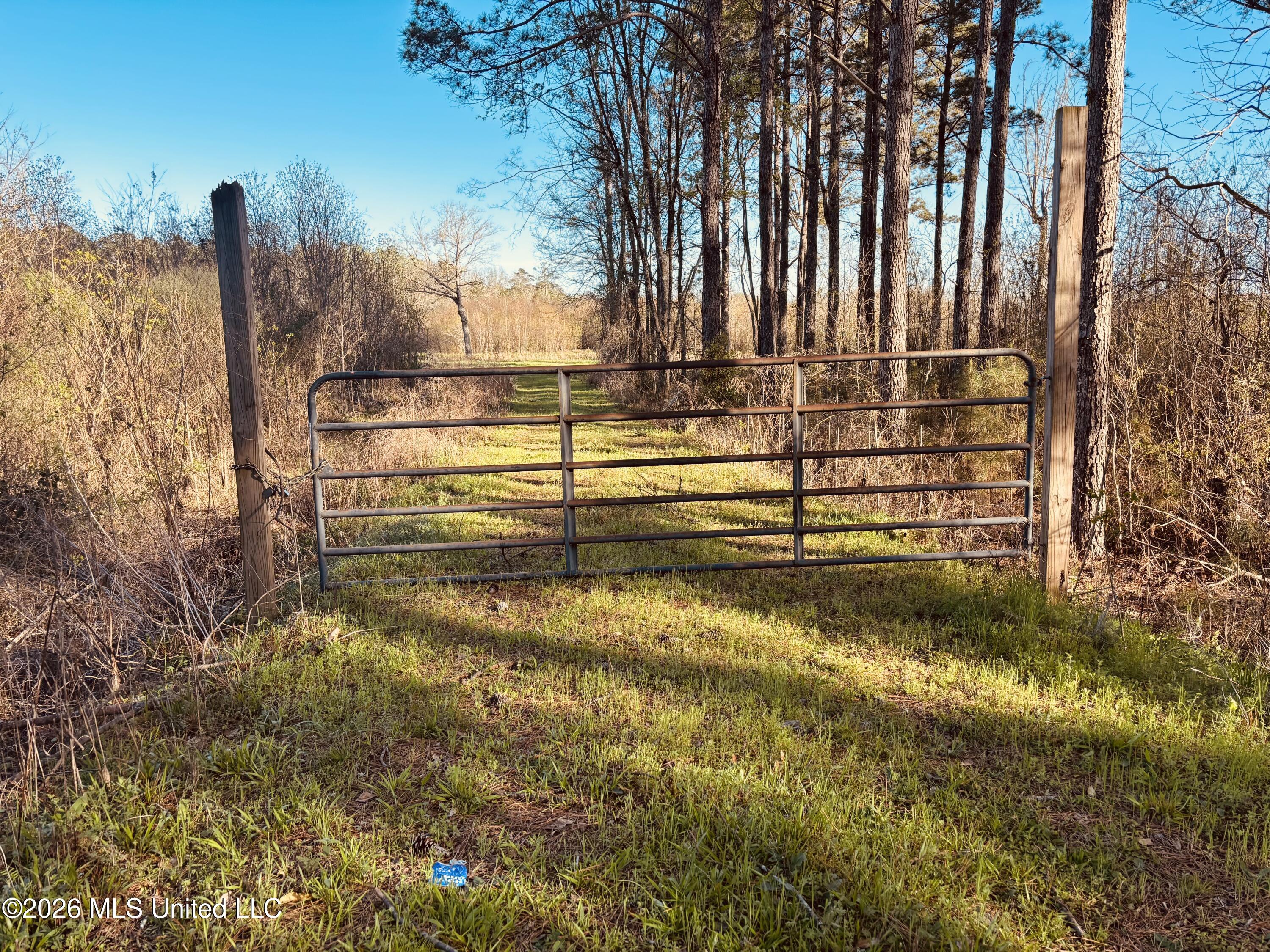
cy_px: 476
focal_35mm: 26
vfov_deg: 53.1
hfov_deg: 67.3
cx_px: 635
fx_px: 954
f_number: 1.6
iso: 50
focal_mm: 5.96
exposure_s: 1/662
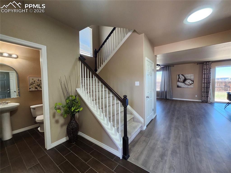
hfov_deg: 106.2
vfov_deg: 89.9
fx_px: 87
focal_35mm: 13
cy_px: 86
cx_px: 116
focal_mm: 1.74
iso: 160
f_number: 2.2
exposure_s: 1/60
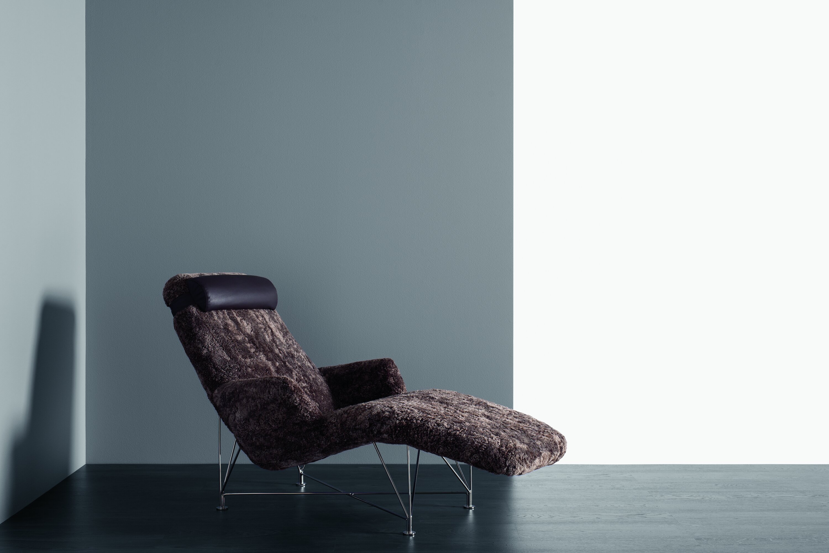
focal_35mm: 50
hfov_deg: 39.6
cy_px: 276
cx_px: 414
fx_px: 1151
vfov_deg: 27.0
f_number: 9
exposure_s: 1/100
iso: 100
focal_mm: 50
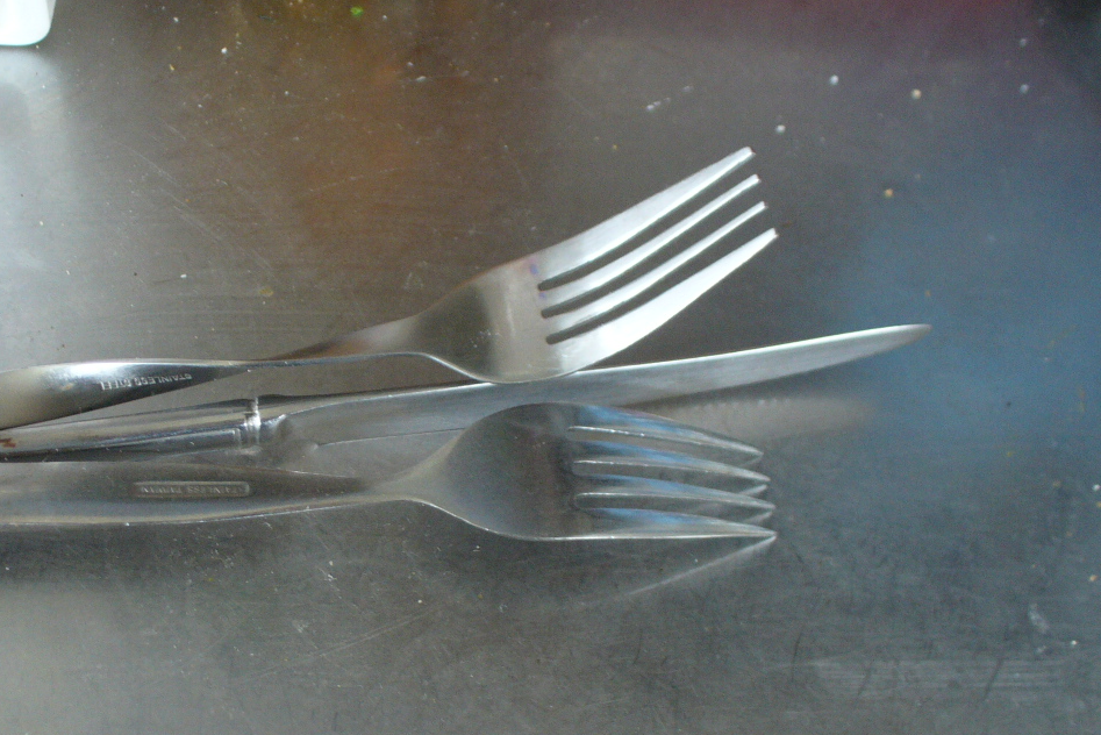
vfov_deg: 25.9
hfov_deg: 37.8
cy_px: 462
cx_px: 366
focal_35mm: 52
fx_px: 1591
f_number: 2.8
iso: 200
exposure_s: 1/25
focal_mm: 6.1
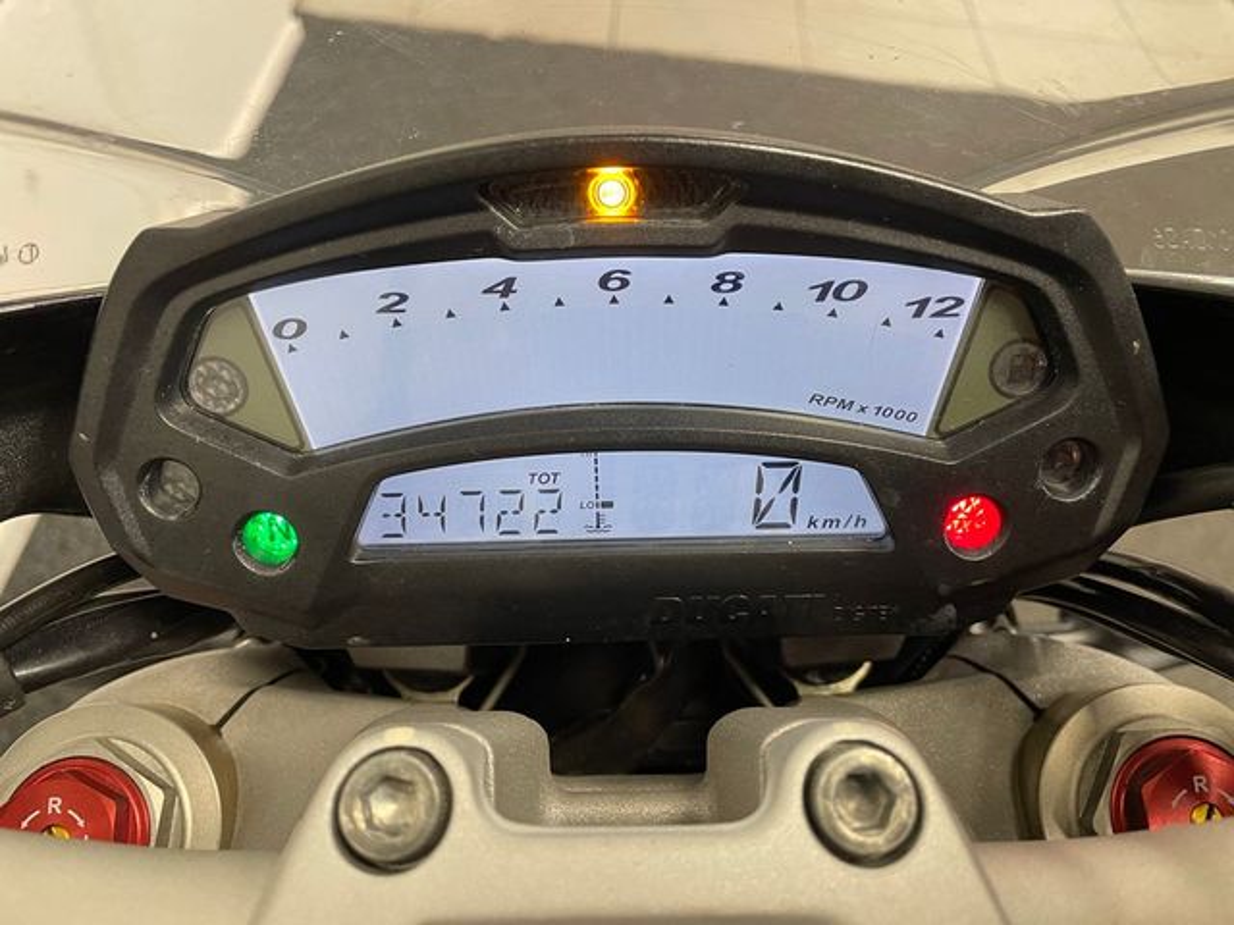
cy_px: 462
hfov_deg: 67.3
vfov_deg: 53.1
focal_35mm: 26
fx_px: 927
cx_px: 617
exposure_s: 1/50
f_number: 1.6
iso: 200
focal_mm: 4.2
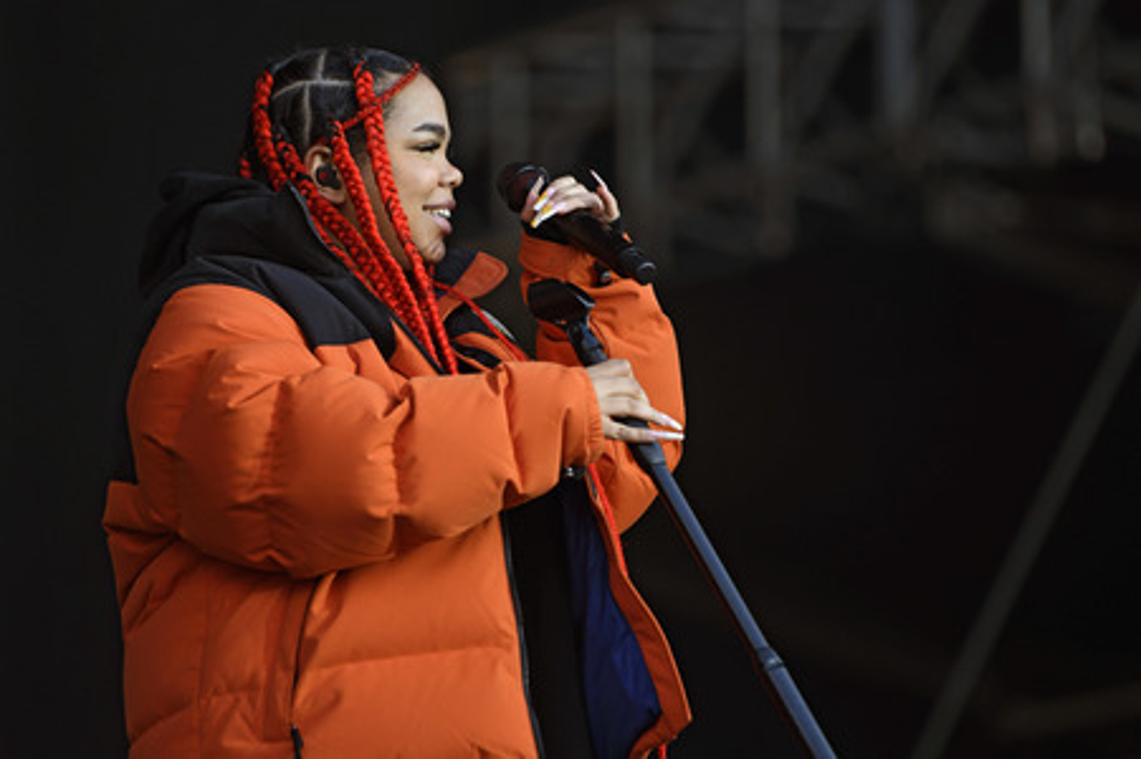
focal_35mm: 200
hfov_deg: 10.3
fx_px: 6334
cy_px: 380
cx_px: 570
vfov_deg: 6.9
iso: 500
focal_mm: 200
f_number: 3.2
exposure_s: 1/1000
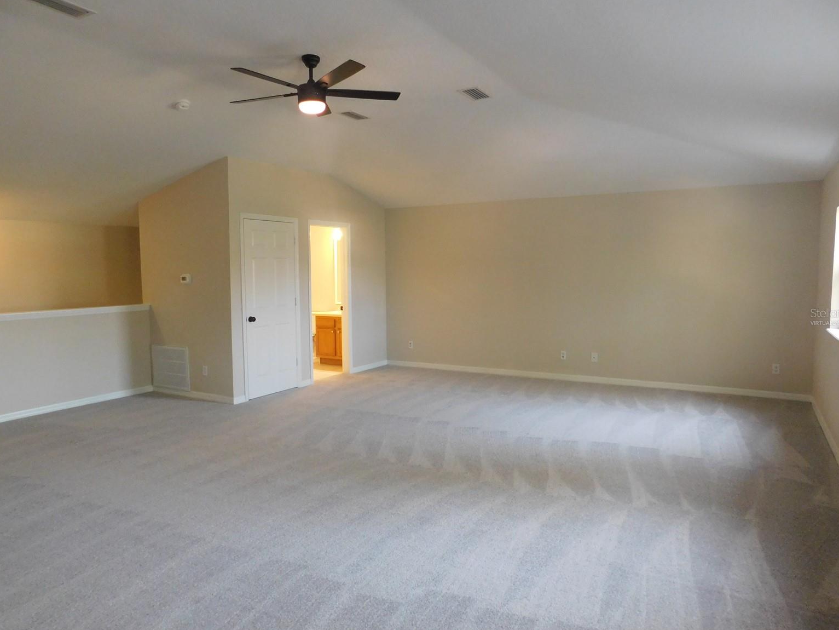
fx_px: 582
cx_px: 425
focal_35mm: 24
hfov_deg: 71.6
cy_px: 317
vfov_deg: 56.8
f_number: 3
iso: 400
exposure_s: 1/30
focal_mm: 4
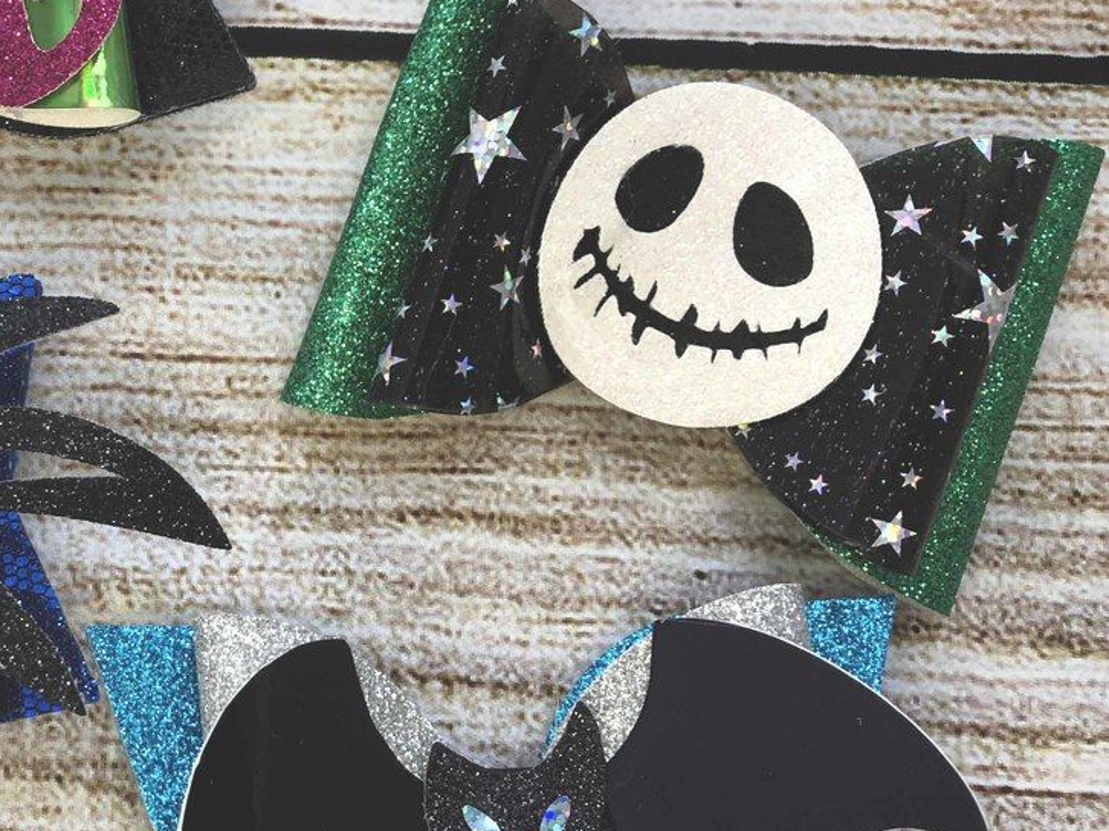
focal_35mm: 54
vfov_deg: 27.0
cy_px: 405
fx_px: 1729
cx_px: 81
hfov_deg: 33.4
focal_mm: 3.99
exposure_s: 1/35
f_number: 1.8
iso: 32
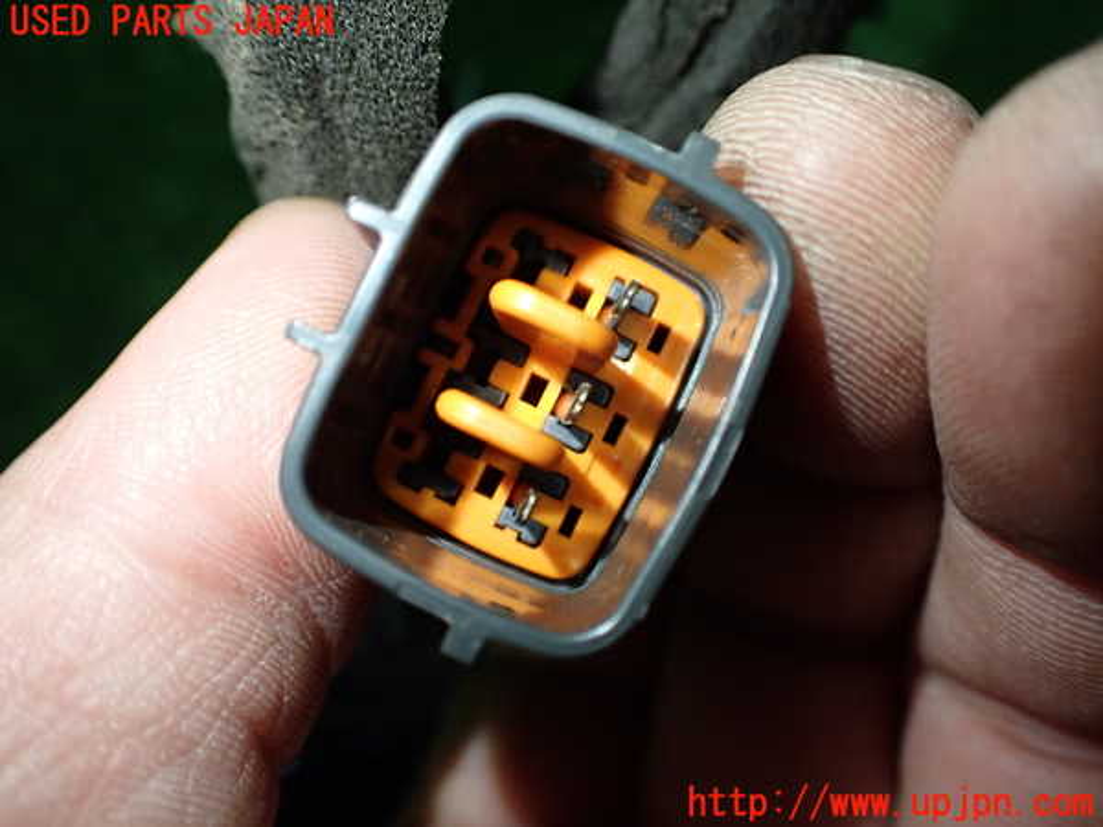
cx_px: 552
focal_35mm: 30
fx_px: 956
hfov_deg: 60.0
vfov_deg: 46.8
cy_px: 414
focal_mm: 5.4
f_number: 2.3
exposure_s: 1/125
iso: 320
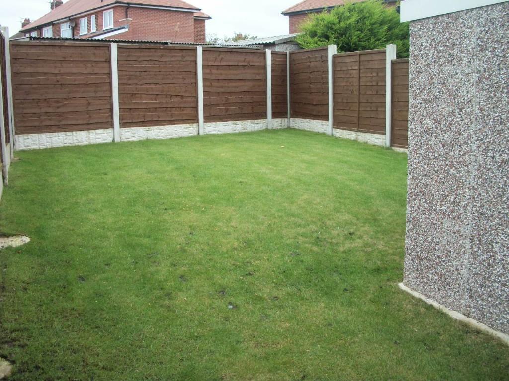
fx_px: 515
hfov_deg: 52.6
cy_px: 190
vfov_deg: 40.7
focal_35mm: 35
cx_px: 254
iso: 80
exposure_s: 1/125
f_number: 3.1
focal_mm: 6.3
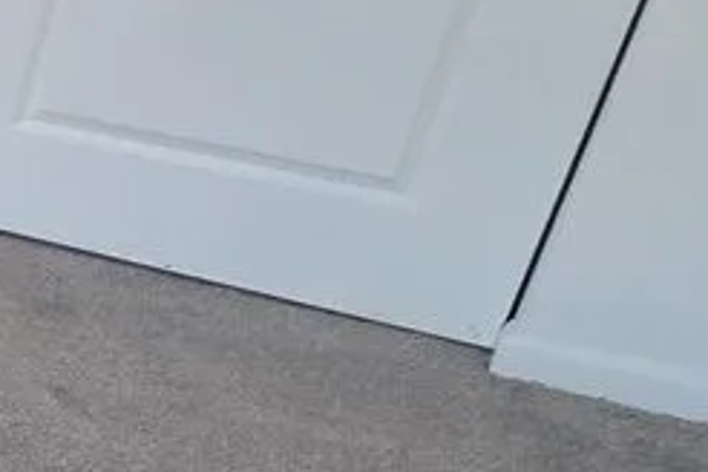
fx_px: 1554
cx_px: -1105
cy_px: 207
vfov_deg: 17.3
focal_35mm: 79
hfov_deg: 14.0
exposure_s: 1/60
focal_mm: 2.2
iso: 500
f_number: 1.9
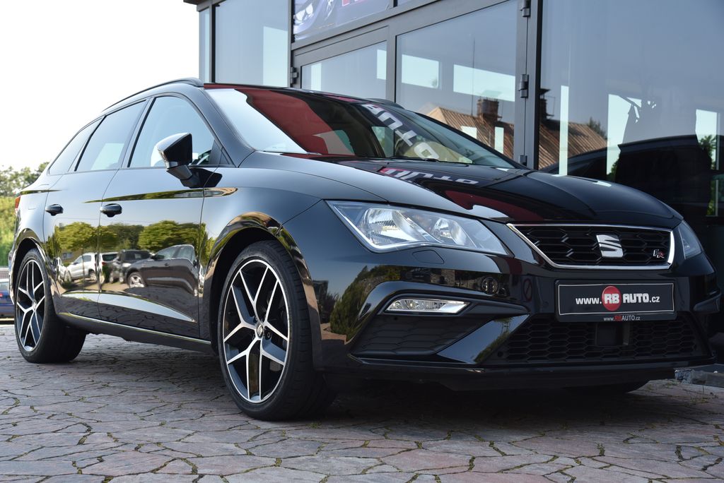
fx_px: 1046
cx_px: 362
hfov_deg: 38.2
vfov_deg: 26.0
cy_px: 242
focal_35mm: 52
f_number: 7.1
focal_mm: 52
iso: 500
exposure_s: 1/200
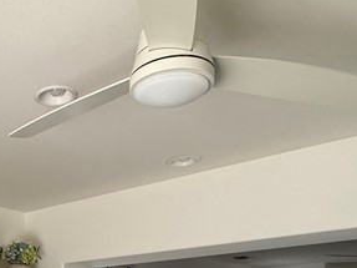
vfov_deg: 25.6
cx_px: 2
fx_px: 515
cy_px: 334
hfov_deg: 34.8
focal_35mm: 50
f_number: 2.2
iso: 320
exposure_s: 1/99
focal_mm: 2.22
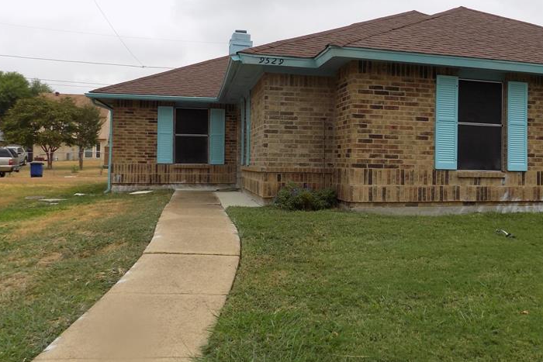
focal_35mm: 35
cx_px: 368
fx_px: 528
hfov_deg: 53.2
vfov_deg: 37.8
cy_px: 159
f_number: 3.1
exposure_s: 1/640
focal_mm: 4
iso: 80
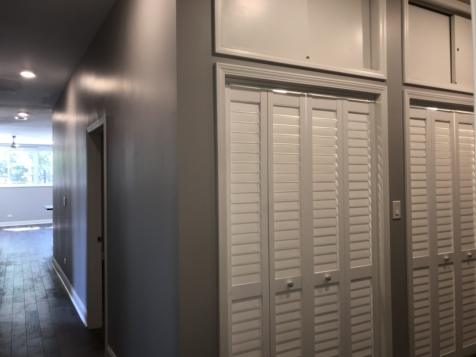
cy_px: 178
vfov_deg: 49.7
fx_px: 385
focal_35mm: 28
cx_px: 238
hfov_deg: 63.4
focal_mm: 3.99
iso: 20
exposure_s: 1/30
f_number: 1.8
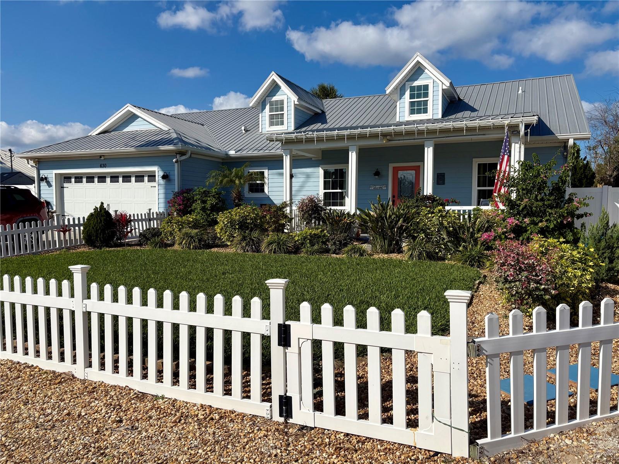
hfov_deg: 67.3
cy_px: 232
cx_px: 310
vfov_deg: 53.1
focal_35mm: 26
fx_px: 465
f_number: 1.6
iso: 50
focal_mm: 5.96
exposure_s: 1/7813
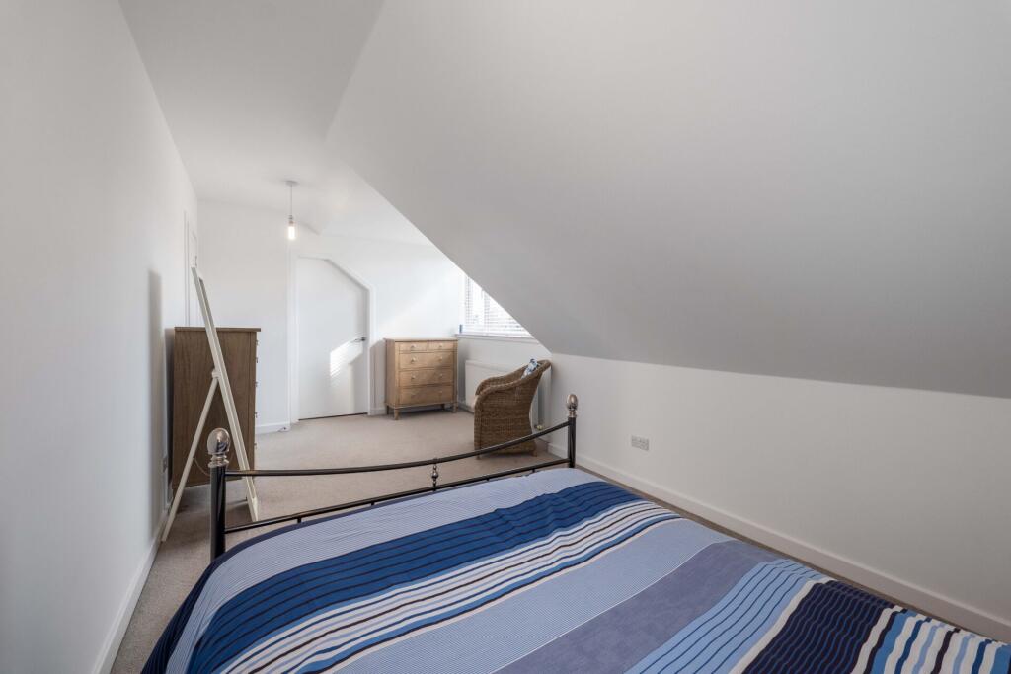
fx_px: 393
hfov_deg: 104.2
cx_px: 506
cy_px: 337
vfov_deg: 81.2
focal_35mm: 14
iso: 640
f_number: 8
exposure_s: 1/100
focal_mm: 14
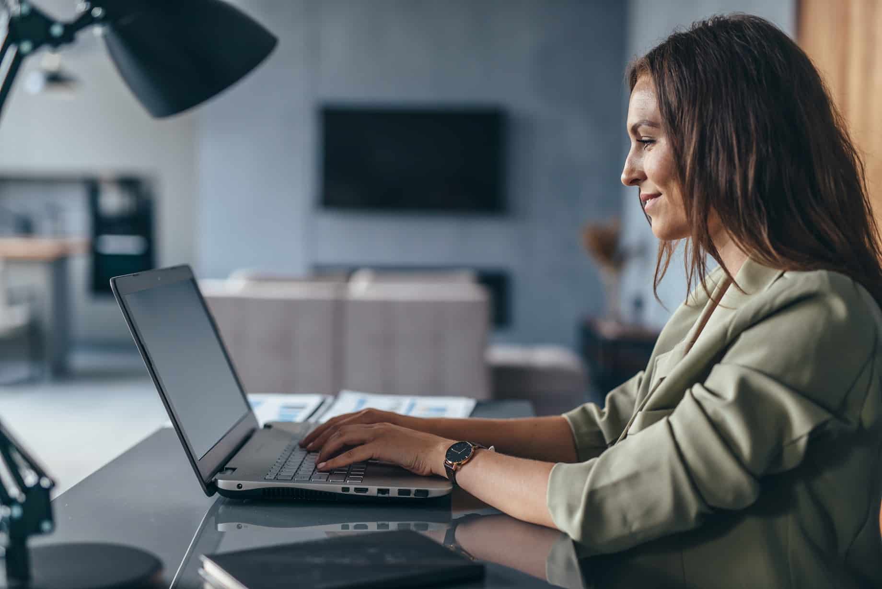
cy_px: 294
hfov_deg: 39.6
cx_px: 441
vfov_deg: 27.0
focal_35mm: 50
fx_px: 1225
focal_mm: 50
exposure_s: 1/250
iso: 100
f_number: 2
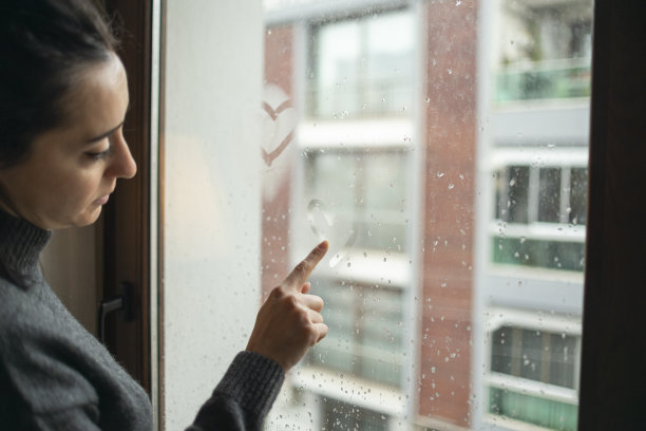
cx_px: 323
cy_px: 216
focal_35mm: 35
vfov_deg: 37.9
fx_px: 628
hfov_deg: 54.4
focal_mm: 35
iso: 160
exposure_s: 1/160
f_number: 1.8
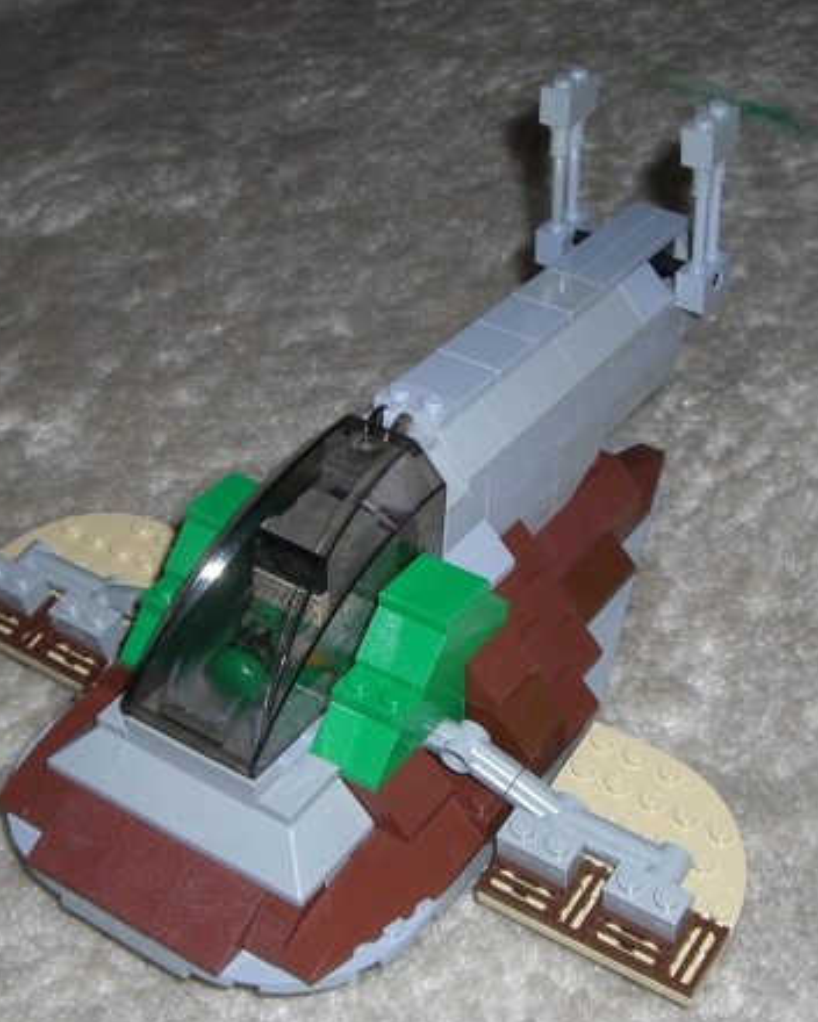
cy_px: 553
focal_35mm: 54
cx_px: 483
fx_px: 1634
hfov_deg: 28.1
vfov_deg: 34.7
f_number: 2.7
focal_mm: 6.2
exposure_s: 1/60
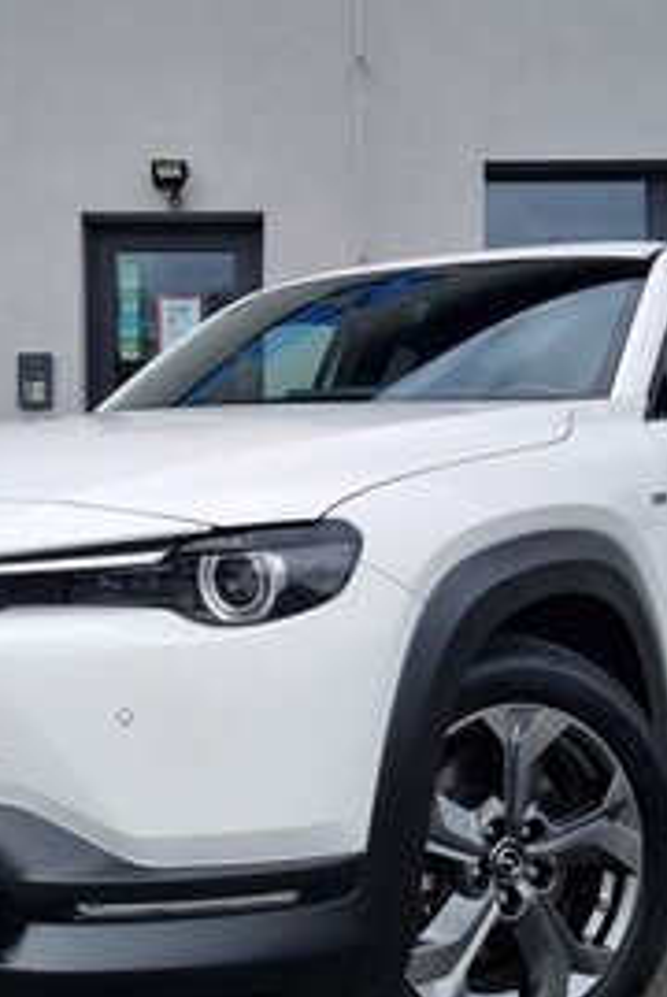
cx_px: 267
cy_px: 437
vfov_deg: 40.2
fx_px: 1358
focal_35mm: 49
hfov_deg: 27.5
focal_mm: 5.4
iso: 50
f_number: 1.8
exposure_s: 1/1712
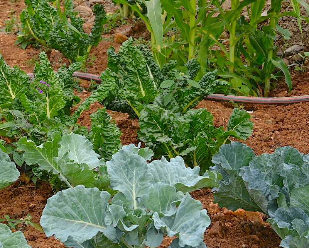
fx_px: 1134
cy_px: -23
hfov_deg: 15.1
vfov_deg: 12.2
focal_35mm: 124
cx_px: -45
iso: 100
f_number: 5.6
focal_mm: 35
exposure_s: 1/200
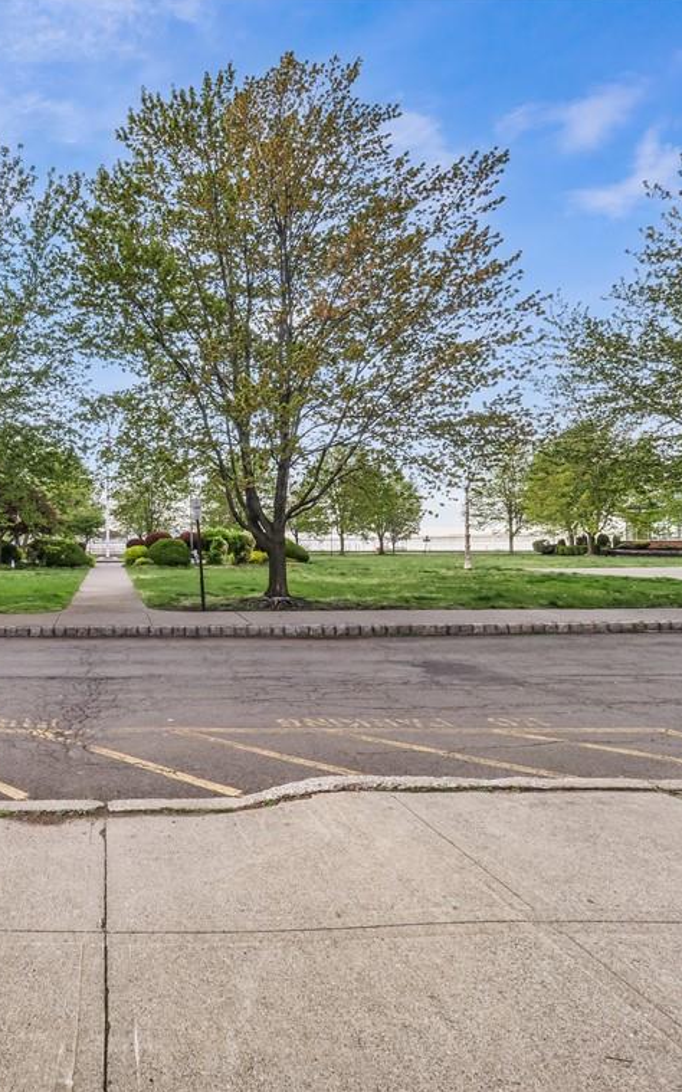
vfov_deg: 85.1
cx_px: 96
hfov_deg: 53.7
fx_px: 595
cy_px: 545
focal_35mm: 20
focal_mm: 7
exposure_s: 1/125
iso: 400
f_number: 8
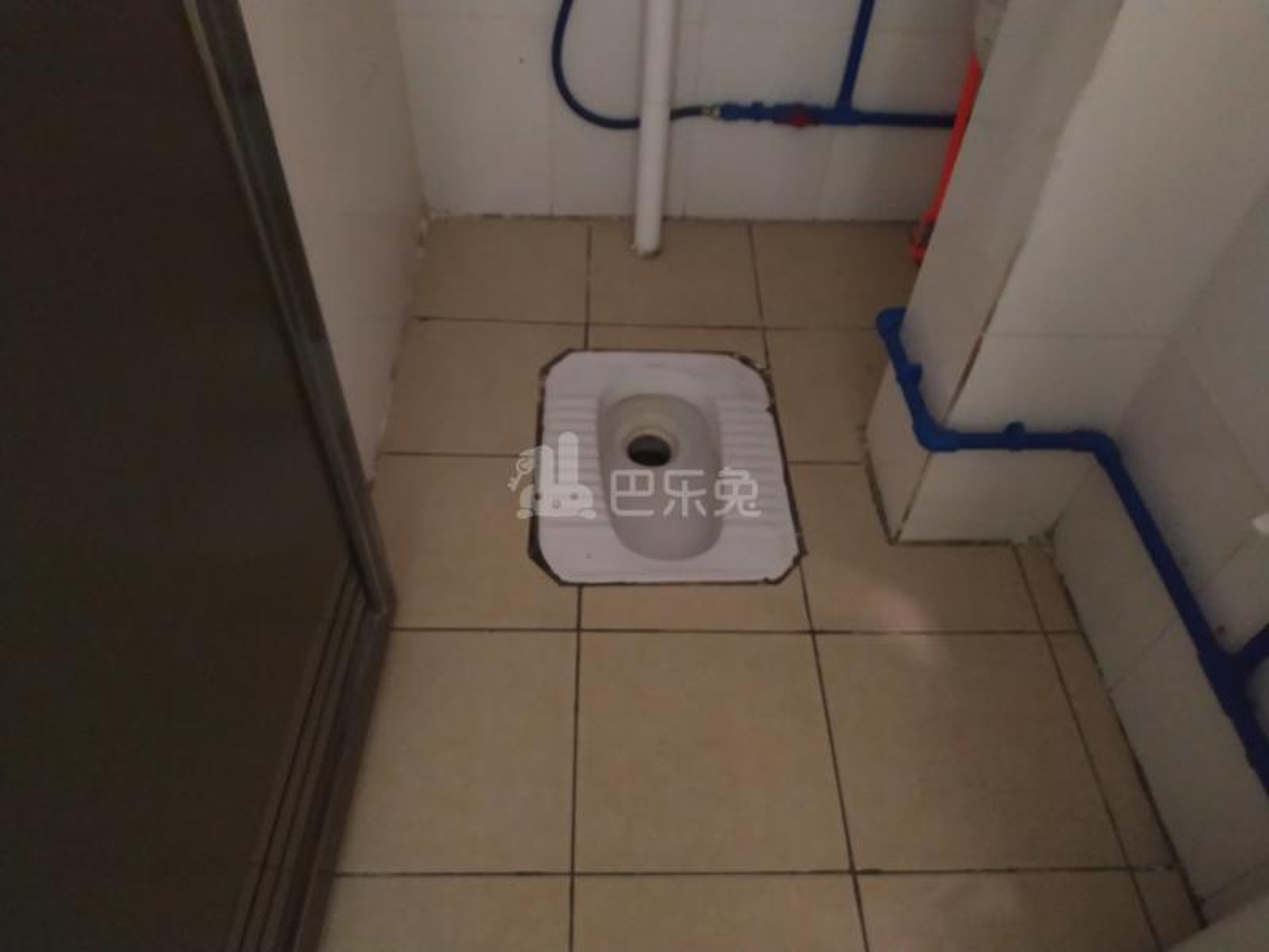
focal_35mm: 24
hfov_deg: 71.6
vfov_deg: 56.8
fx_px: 880
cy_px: 476
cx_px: 634
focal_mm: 3.94
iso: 3200
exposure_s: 1/13
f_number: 1.9
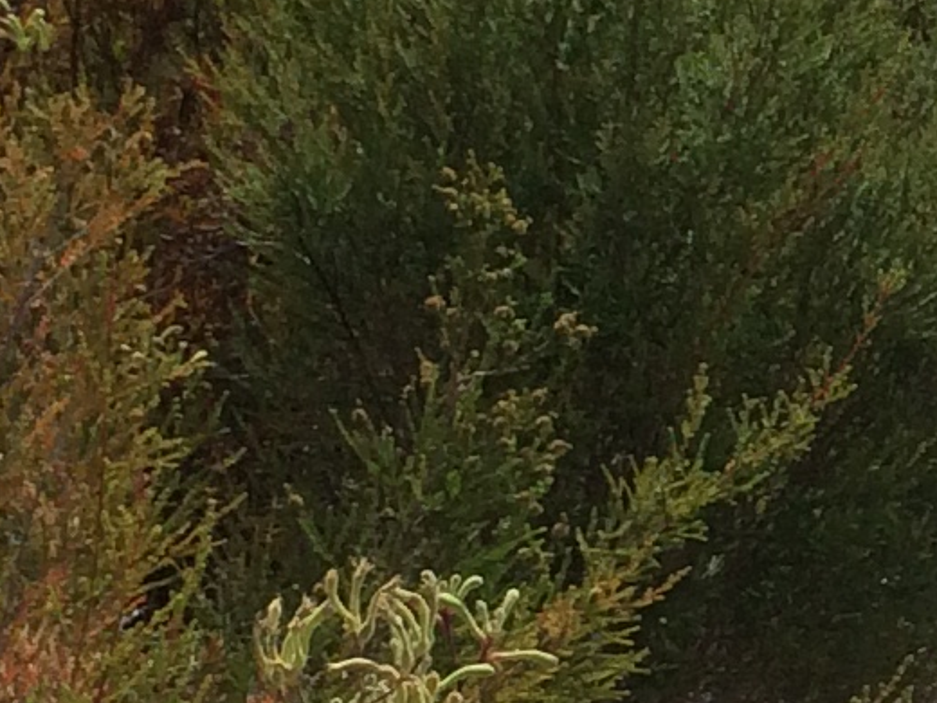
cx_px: 1705
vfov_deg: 8.2
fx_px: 4926
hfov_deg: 10.2
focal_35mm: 182
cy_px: 297
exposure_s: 1/3165
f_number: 2.2
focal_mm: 4.15
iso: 32
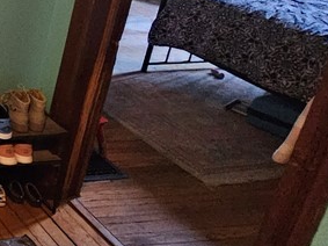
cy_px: -27
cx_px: -249
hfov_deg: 23.1
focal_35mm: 47
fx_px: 445
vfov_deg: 28.0
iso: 1000
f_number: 2.2
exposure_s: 1/24
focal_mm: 2.2
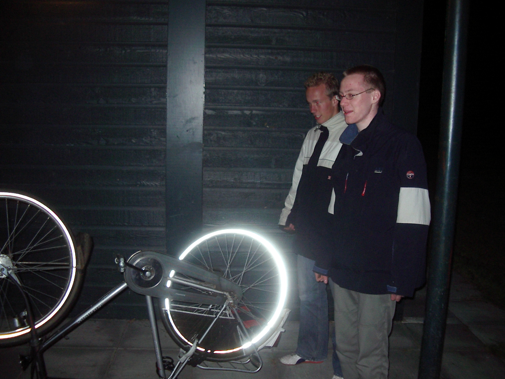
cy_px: 190
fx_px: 554
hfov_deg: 49.0
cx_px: 252
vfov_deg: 37.7
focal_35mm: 38
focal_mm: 5.8
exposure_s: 1/60
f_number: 2.6
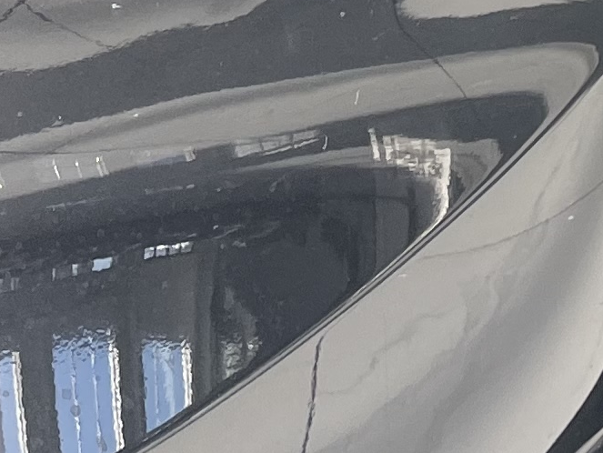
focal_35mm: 158
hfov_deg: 12.4
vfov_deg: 8.2
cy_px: -847
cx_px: 125
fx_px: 2754
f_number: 1.6
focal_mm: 4.2
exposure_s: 1/228
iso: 32
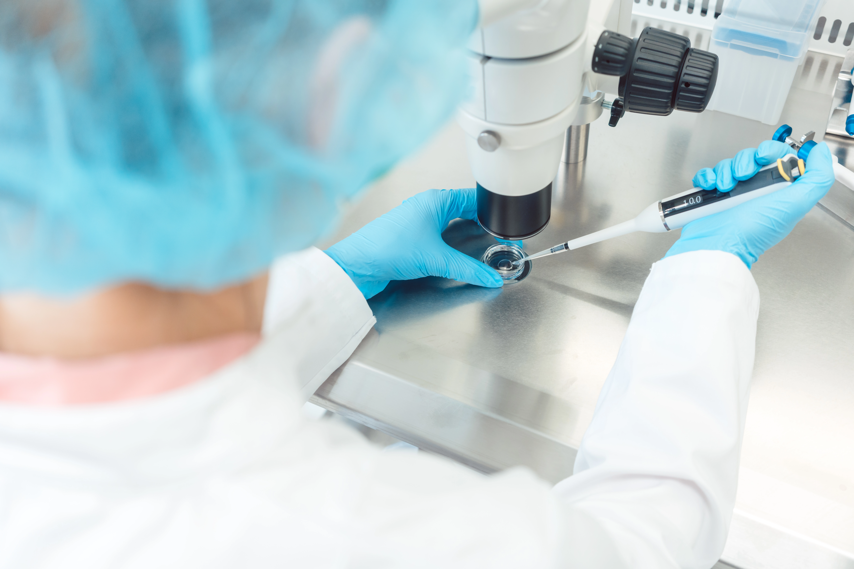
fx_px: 830
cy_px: 284
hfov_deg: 54.4
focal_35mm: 35
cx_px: 427
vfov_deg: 37.9
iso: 640
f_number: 4
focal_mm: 35
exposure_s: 1/100
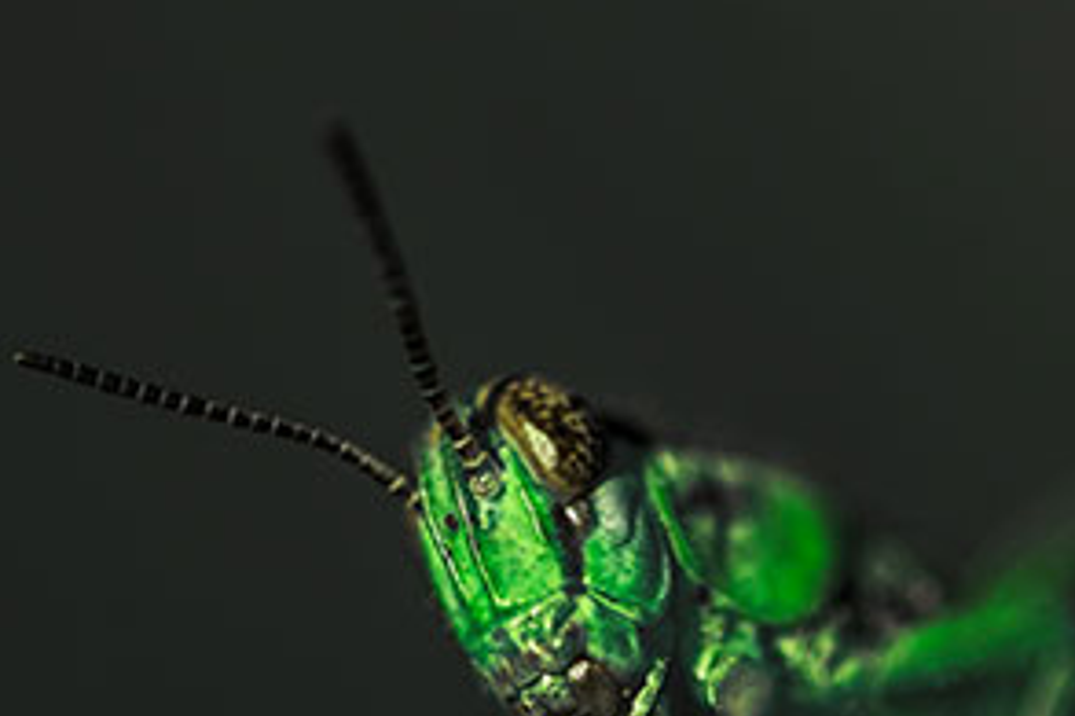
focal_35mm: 358
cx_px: 642
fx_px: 10684
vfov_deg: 3.8
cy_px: 564
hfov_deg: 5.8
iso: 500
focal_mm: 210
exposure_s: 1/800
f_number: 11
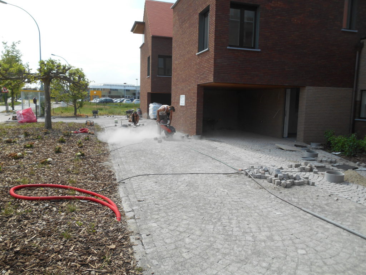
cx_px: 183
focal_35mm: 26
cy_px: 138
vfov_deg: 53.1
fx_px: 275
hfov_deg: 67.3
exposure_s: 1/500
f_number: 3.4
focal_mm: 4.7
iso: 80
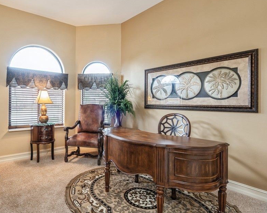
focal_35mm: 21
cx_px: 97
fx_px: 166
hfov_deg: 76.0
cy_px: 103
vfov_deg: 65.5
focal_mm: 16
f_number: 8
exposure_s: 1/2
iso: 200
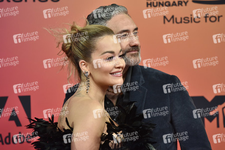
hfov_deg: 10.3
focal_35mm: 200
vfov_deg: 6.9
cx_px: 112
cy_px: 75
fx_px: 1249
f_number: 5.6
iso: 2000
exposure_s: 1/200
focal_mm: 200
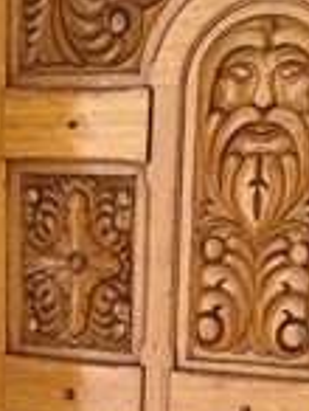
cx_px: 28
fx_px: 1246
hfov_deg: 14.0
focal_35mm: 105
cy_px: 400
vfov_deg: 18.3
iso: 100
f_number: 1.78
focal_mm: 6.76
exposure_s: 1/121
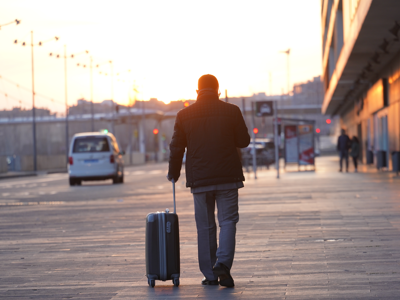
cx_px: 208
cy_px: 150
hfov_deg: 9.1
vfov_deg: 6.8
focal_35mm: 217
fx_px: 2508
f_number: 5.6
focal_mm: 200
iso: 640
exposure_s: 1/125
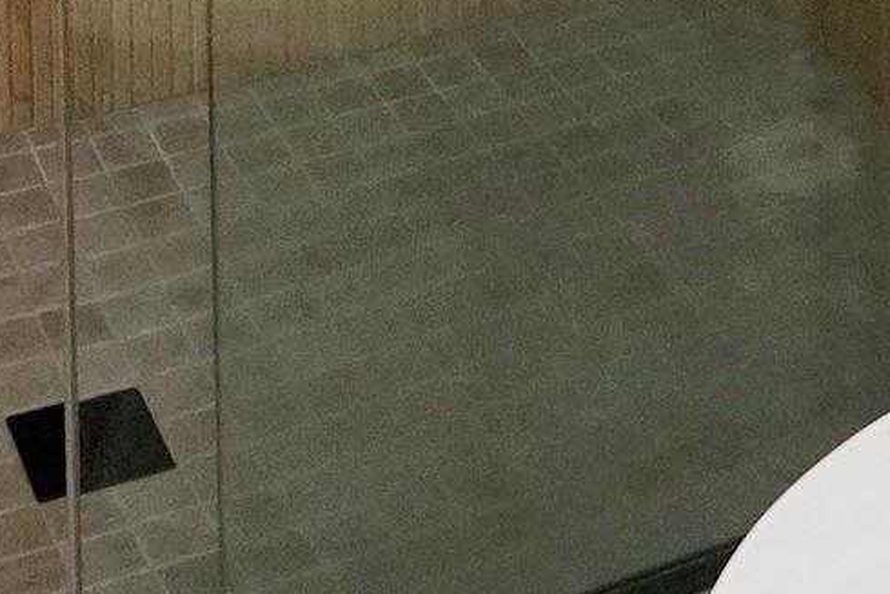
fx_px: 2324
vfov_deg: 10.5
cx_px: 512
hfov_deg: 21.7
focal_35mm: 94
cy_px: -1175
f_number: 4
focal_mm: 10
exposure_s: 1/160
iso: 3200
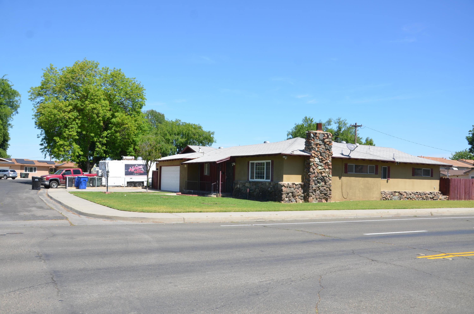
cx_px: 237
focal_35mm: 33
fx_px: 434
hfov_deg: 57.3
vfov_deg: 39.8
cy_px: 157
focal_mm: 22
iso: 100
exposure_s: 1/250
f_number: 8
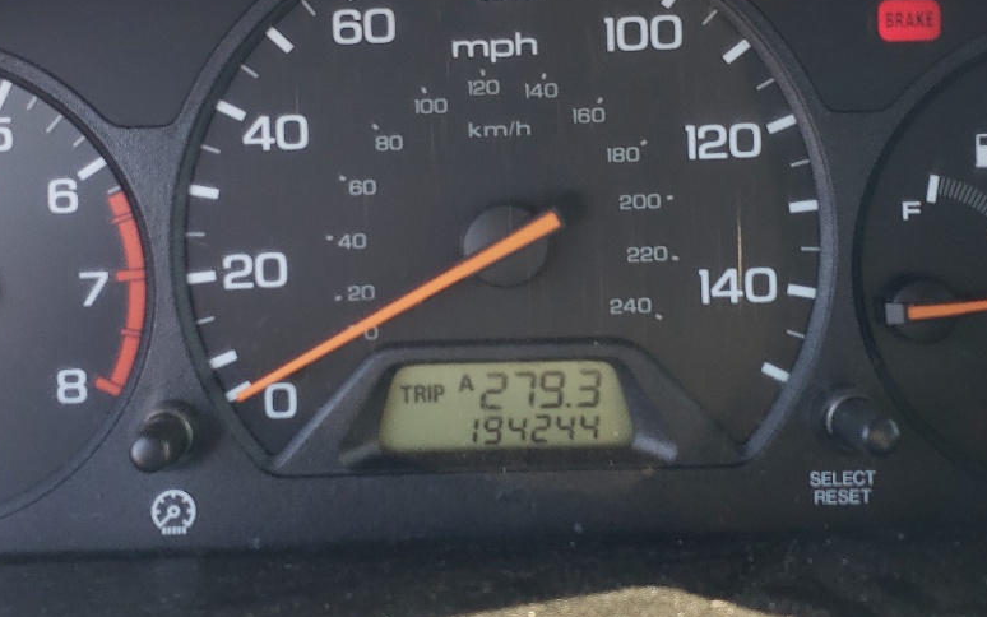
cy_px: 215
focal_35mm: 57
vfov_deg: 22.7
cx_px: 455
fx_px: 1533
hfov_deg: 35.7
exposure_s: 1/132
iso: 50
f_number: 1.5
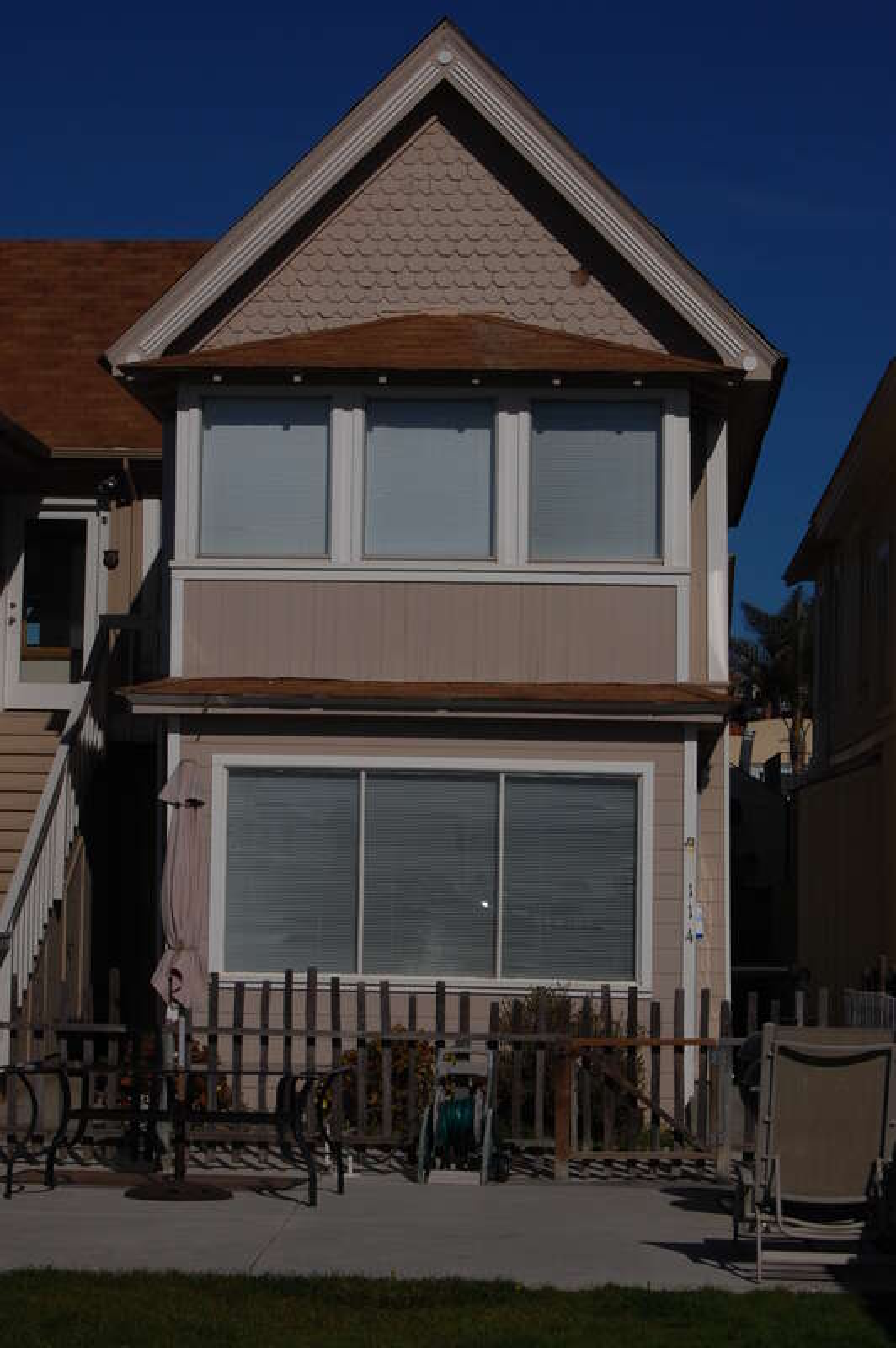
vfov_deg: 27.0
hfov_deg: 18.2
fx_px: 2805
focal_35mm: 75
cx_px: 448
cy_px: 674
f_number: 16
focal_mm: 50
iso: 200
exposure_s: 1/800
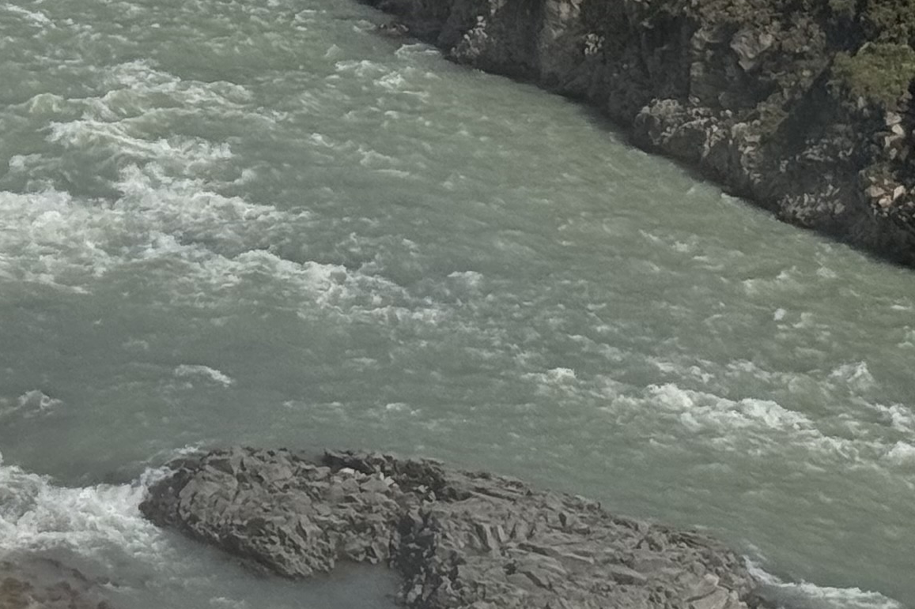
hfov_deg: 11.2
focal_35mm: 174
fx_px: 4422
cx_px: -565
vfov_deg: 7.8
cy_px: -77
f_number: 1.78
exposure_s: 1/9009
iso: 64
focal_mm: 6.76
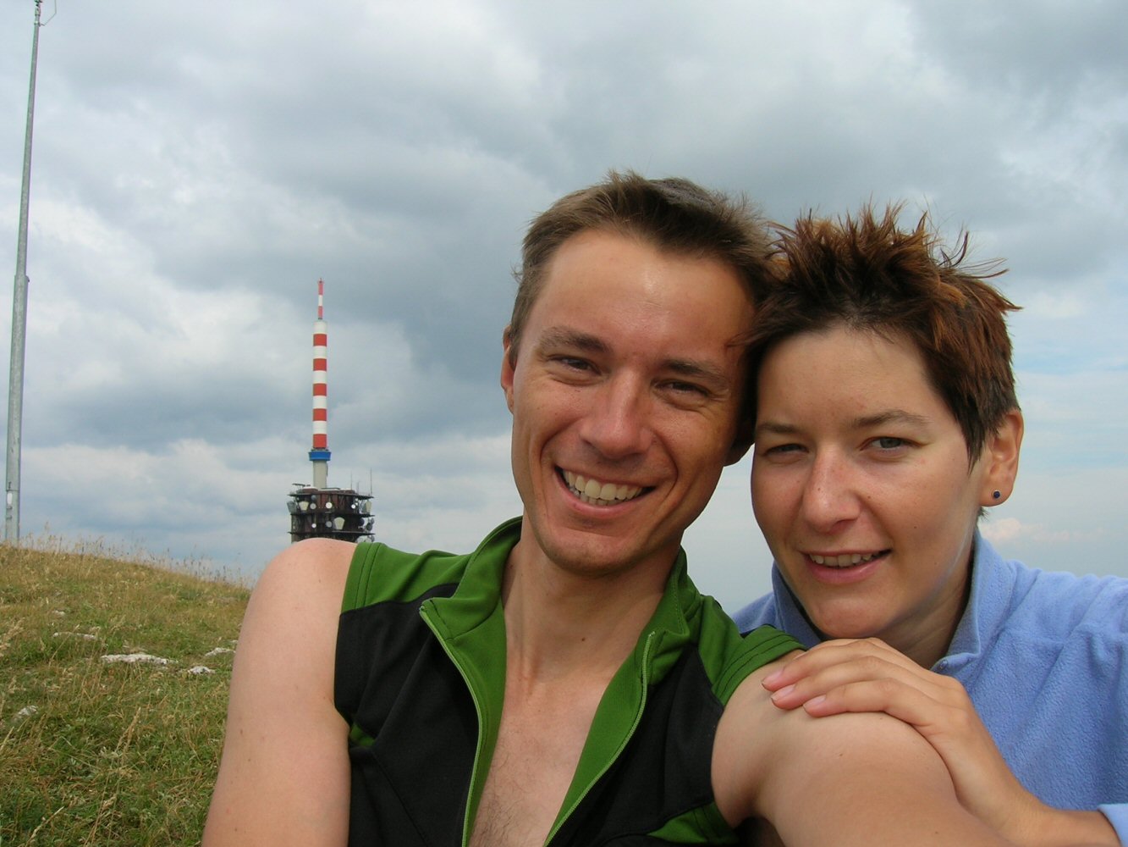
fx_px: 1108
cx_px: 564
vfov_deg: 41.8
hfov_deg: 54.0
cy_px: 424
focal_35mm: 34
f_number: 4.9
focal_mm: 5.7
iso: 50
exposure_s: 1/330
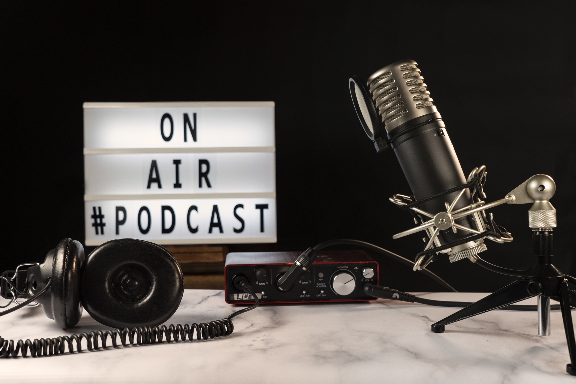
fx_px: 736
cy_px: 192
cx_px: 288
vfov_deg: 29.2
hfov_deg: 42.7
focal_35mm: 46
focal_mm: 31
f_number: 5
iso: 400
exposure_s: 1/160
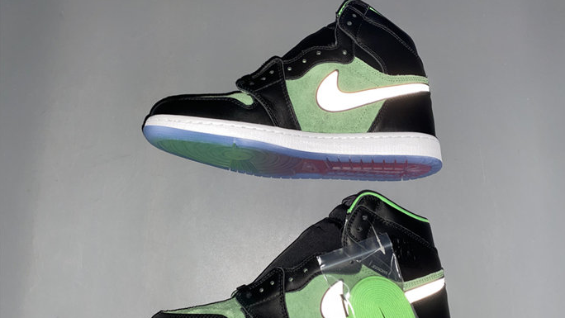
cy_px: 201
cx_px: 287
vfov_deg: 39.9
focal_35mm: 29
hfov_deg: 66.1
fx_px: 435
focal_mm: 4.25
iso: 40
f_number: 1.8
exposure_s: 1/29
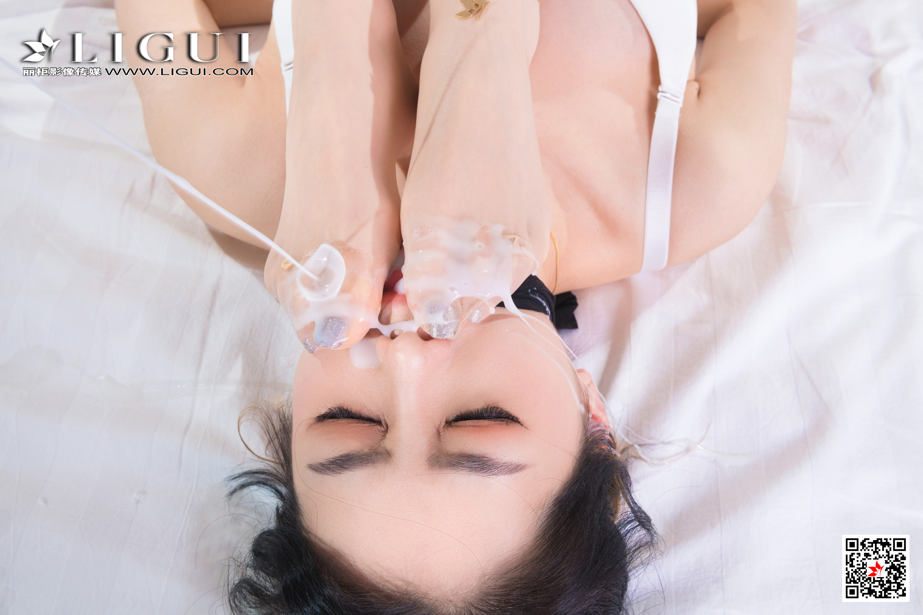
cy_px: 308
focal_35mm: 32
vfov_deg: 41.1
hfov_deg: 58.7
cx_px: 462
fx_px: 820
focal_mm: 32
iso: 320
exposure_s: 1/125
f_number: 13
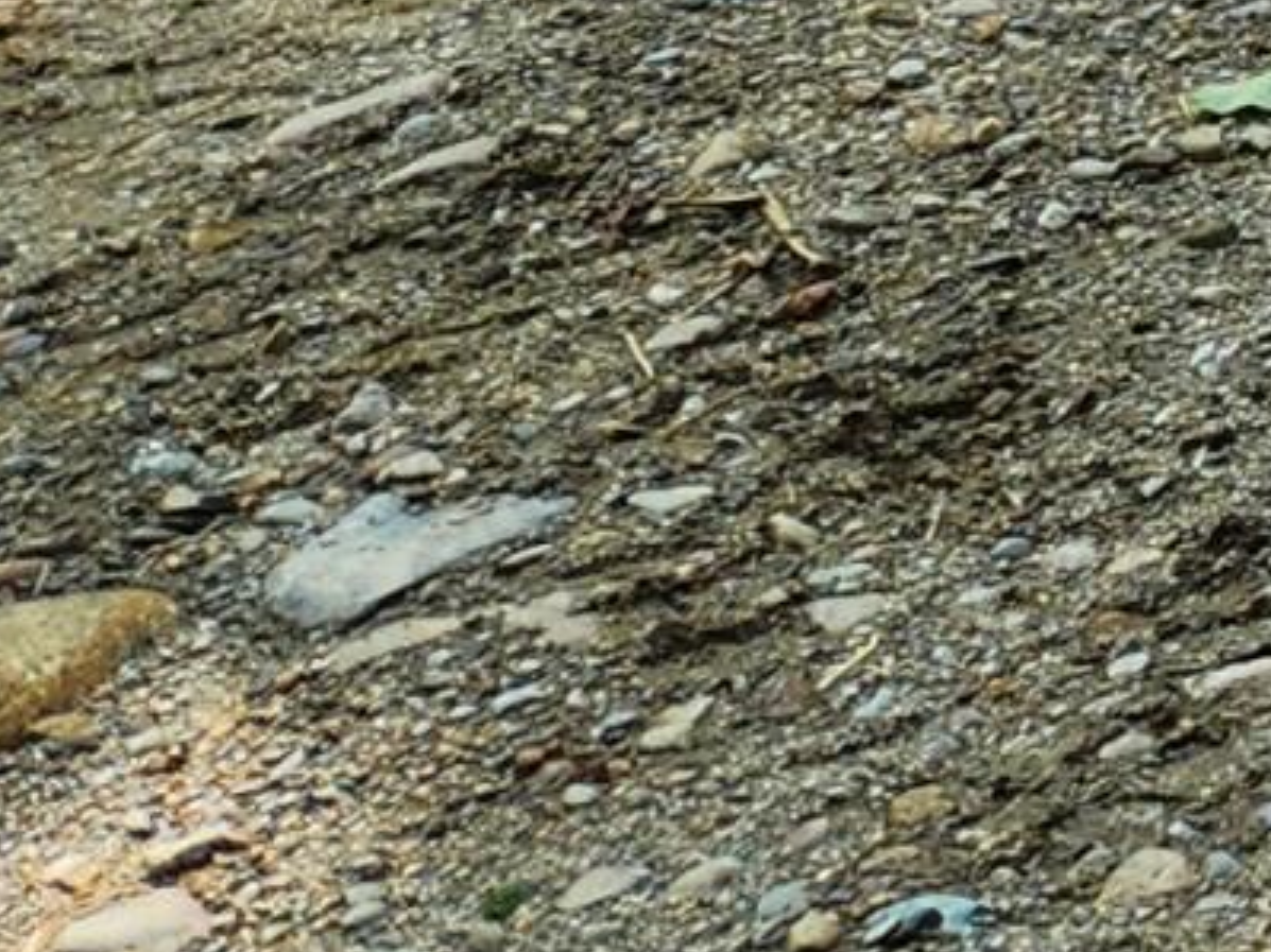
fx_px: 6350
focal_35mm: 173
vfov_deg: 7.6
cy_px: -1853
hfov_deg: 8.9
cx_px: 4087
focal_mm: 5.4
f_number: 1.8
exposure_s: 1/180
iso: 25
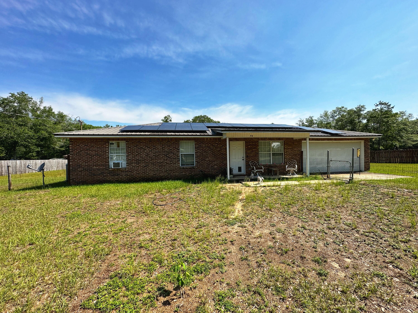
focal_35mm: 14
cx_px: 209
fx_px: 169
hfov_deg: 102.1
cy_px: 156
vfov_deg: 85.7
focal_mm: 2.22
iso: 50
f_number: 2.2
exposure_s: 1/1916
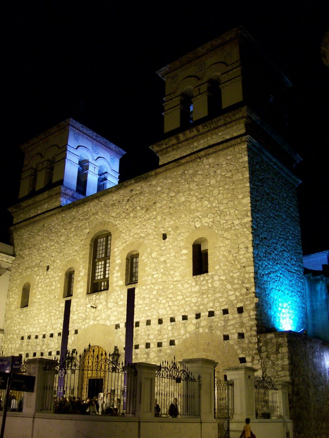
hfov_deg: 39.6
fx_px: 456
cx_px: 164
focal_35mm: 36
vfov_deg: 51.4
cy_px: 219
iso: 160
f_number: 2.7
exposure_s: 1/8
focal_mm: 6
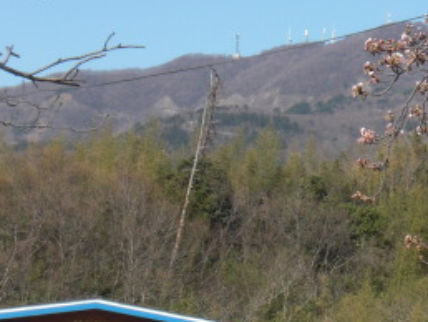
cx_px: 375
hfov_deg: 12.6
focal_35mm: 156
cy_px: 249
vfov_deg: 9.5
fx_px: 1931
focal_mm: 10.4
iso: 64
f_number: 7.2
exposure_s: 1/200
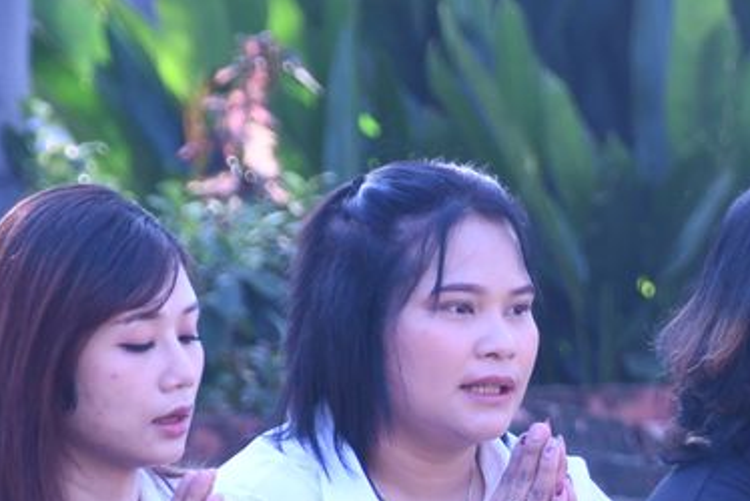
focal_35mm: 698
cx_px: 784
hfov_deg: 2.9
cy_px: 586
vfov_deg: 2.0
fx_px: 14553
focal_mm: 170
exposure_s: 1/400
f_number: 6
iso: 1250
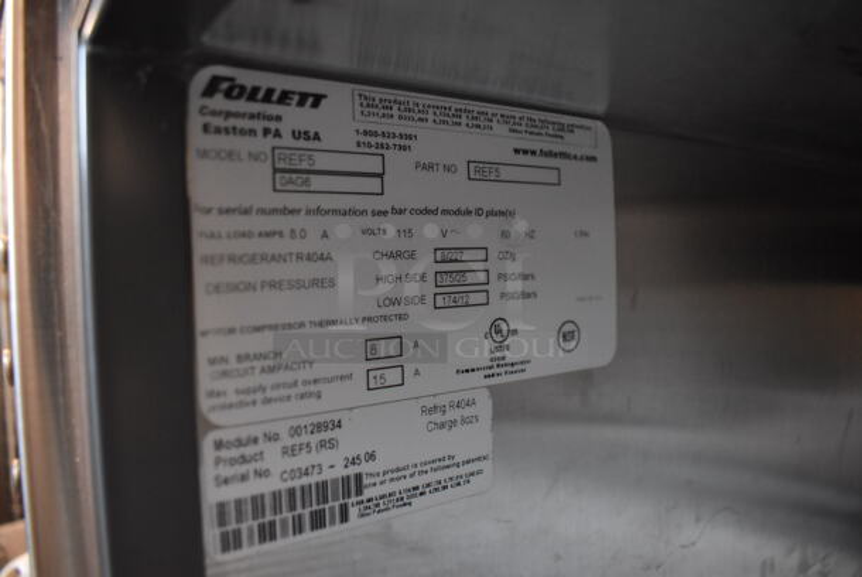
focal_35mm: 27
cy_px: 288
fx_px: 647
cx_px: 431
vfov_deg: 48.0
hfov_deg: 67.3
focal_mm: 18
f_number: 3.5
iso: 3200
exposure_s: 1/40
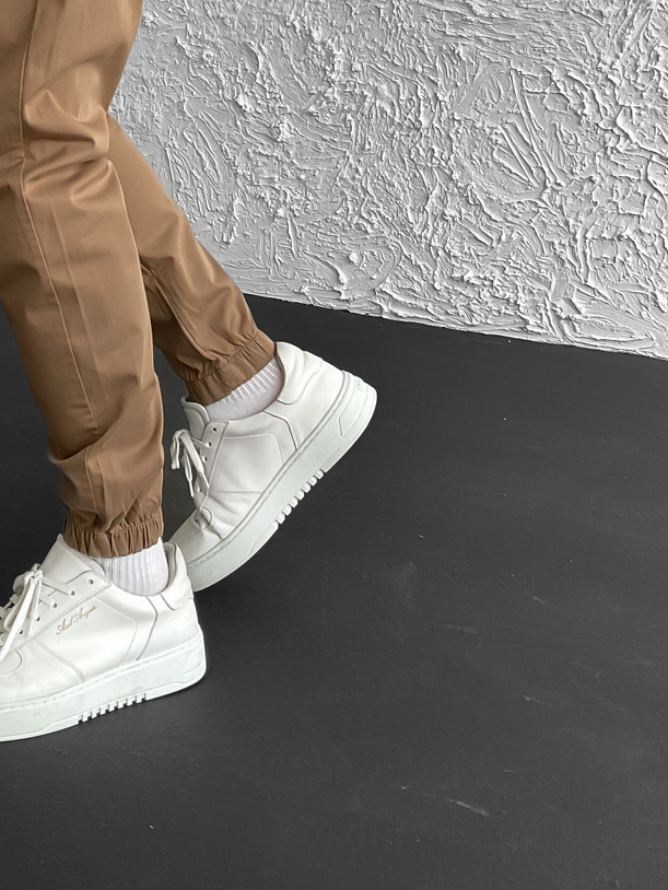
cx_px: 52
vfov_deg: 32.4
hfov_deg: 24.8
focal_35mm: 57
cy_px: 121
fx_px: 1466
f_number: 1.8
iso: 32
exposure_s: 1/120
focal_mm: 3
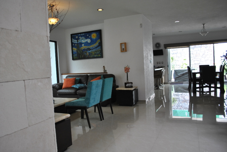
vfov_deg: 48.0
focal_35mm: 27
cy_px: 76
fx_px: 170
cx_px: 114
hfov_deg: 67.3
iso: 200
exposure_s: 1/60
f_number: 4
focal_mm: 18
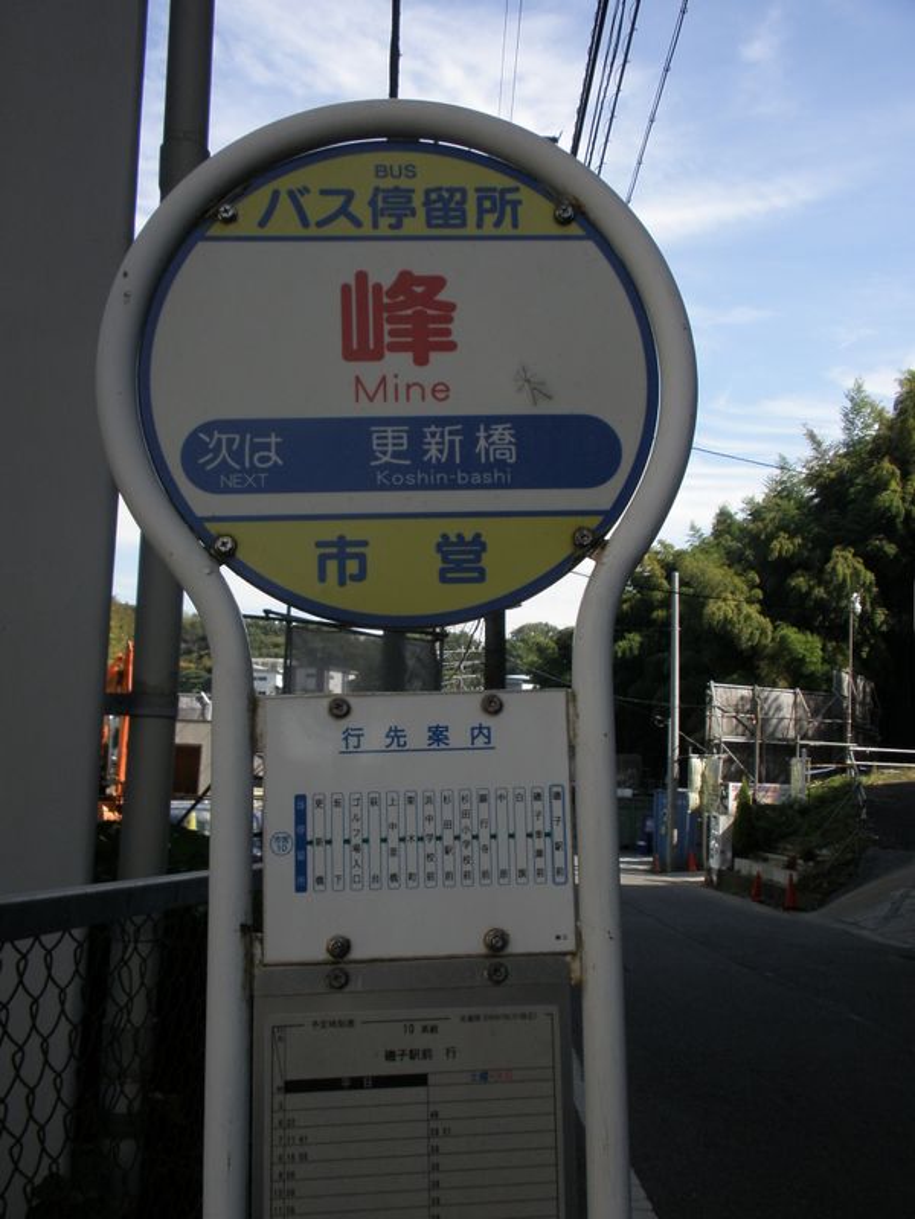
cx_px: 458
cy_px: 610
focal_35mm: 37
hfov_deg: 38.7
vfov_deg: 50.1
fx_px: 1304
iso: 64
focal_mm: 6.6
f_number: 10
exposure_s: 1/80
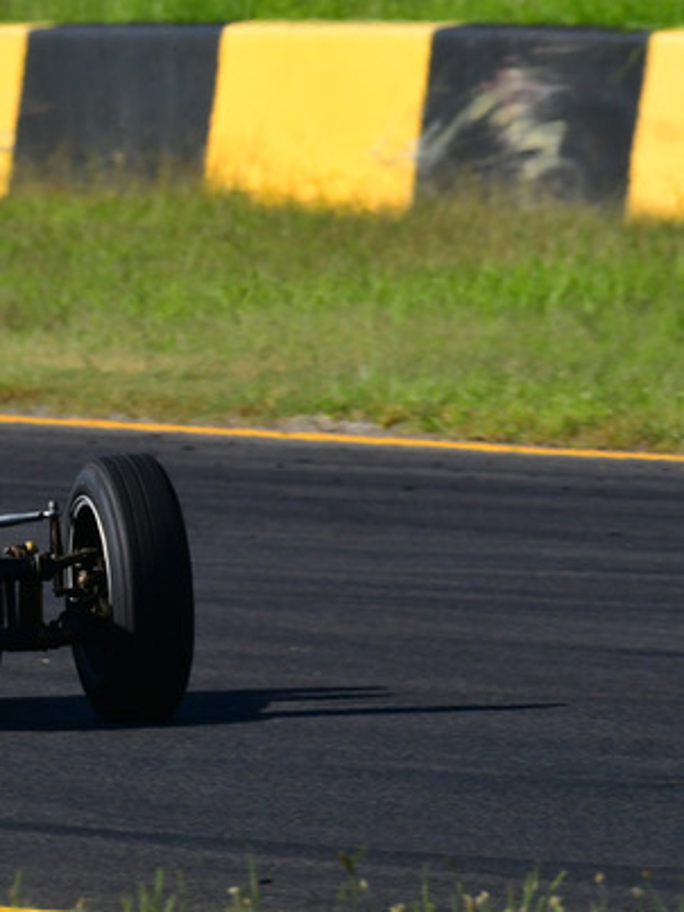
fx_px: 36272
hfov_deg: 1.1
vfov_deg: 1.4
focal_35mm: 1376
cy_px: 387
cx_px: -204
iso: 500
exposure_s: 1/640
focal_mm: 480
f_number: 13
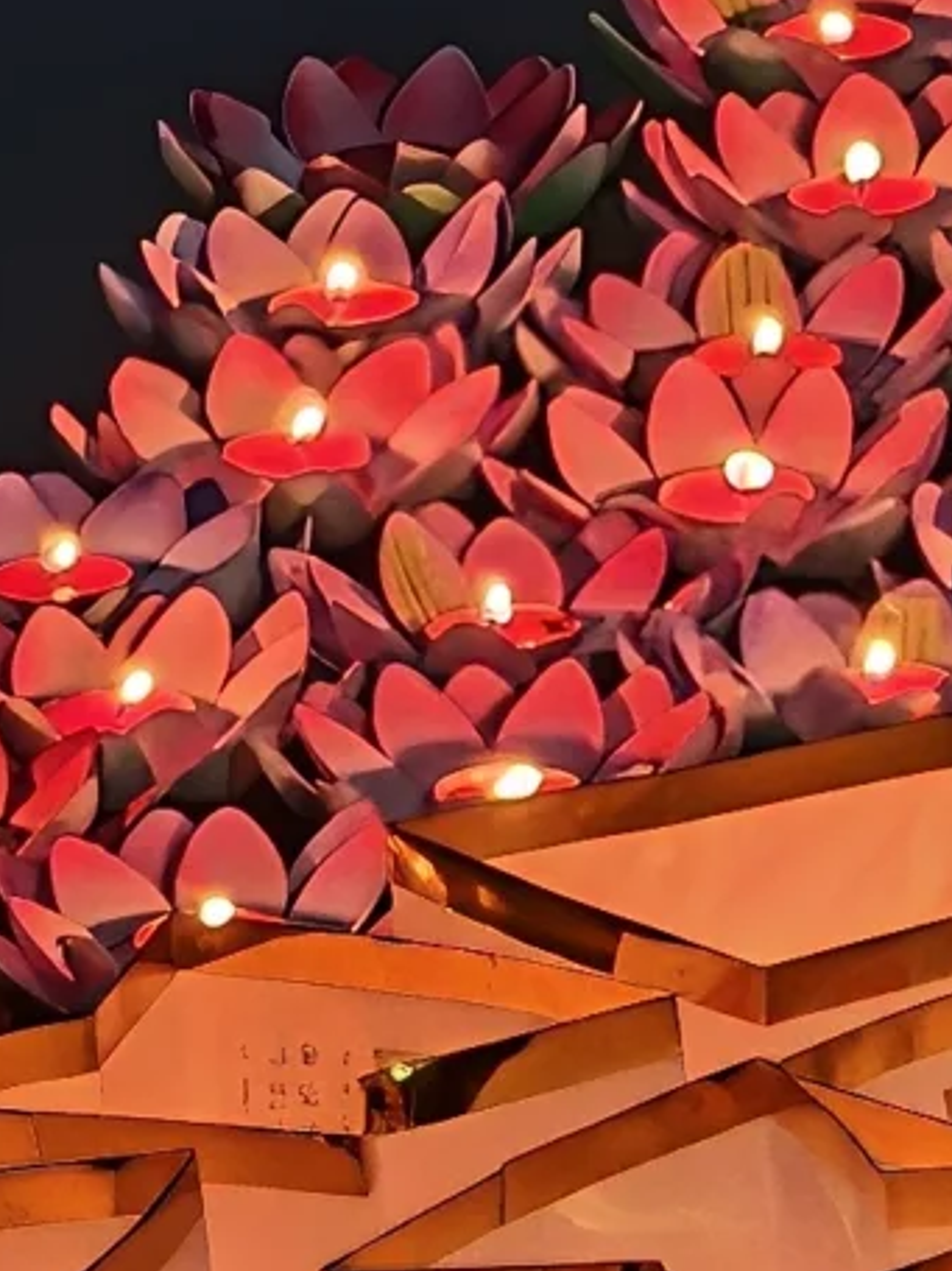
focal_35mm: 949
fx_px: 34815
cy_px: 1539
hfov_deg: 1.6
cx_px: 851
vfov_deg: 2.1
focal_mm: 24.85
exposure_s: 1/17
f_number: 3.1
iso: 1000
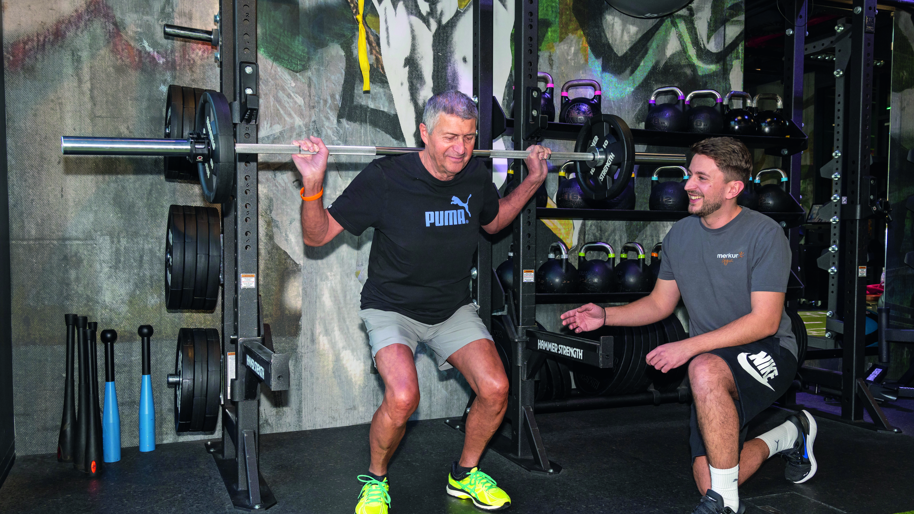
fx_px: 776
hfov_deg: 61.0
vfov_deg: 36.6
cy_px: 281
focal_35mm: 32
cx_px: 463
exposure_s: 1/125
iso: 1250
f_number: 6.3
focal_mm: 30
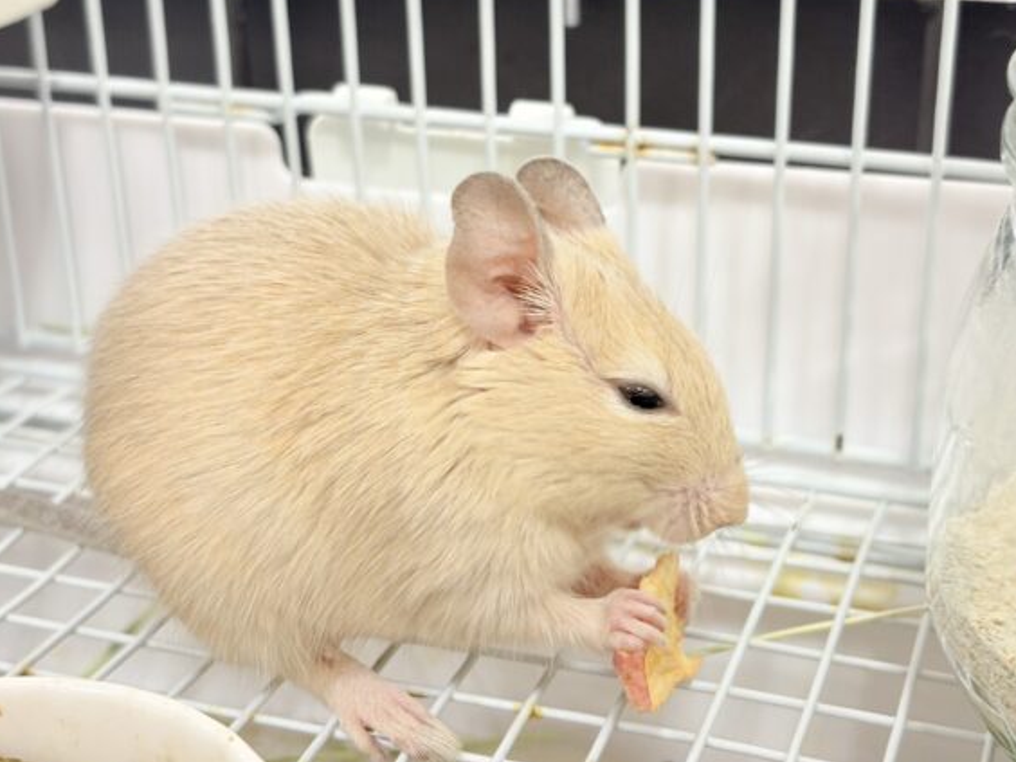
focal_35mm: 59
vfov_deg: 24.8
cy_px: 358
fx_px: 1732
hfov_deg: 32.7
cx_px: 542
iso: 100
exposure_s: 1/33
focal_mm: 5.96
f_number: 1.6
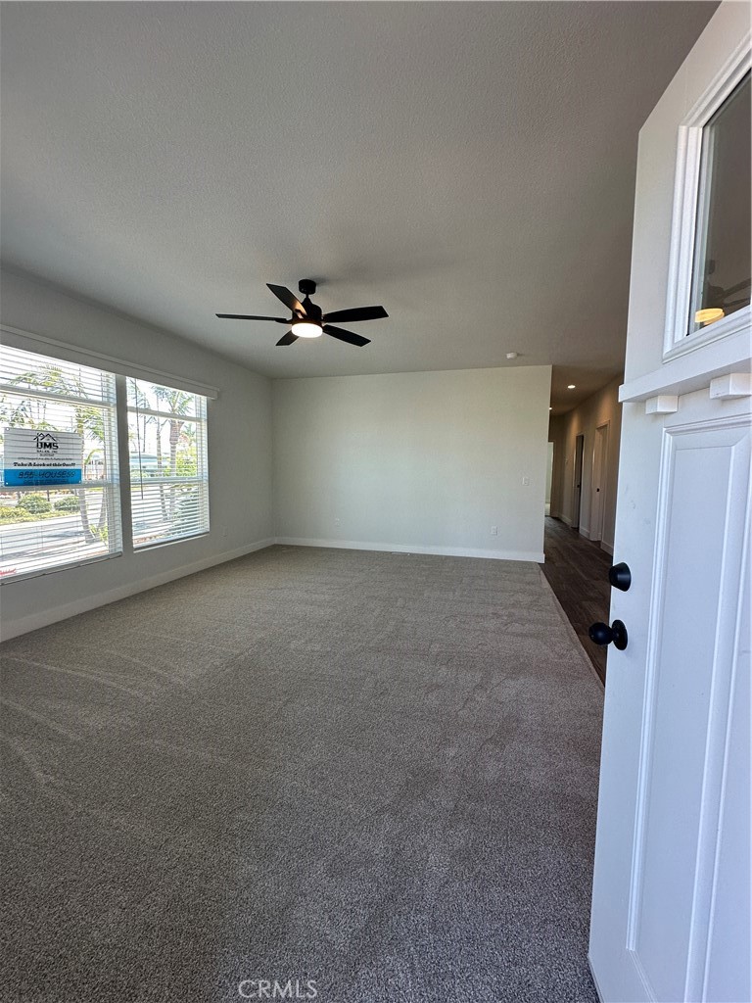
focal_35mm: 14
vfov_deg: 102.1
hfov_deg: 85.7
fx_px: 406
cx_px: 376
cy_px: 502
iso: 100
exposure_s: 1/120
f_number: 2.2
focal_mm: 2.22
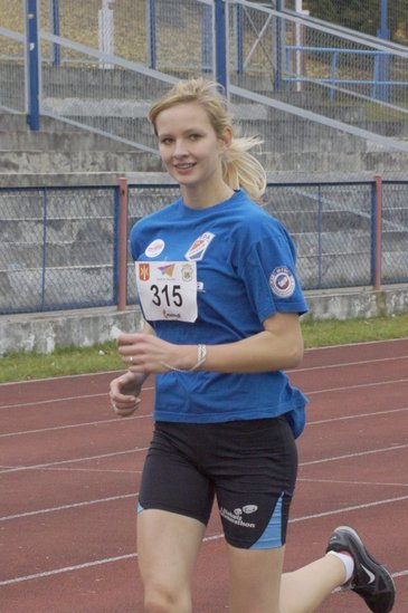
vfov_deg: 11.4
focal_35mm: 180
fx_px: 3066
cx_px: 204
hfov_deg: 7.6
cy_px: 306
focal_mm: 120
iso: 3200
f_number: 13
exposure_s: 1/800
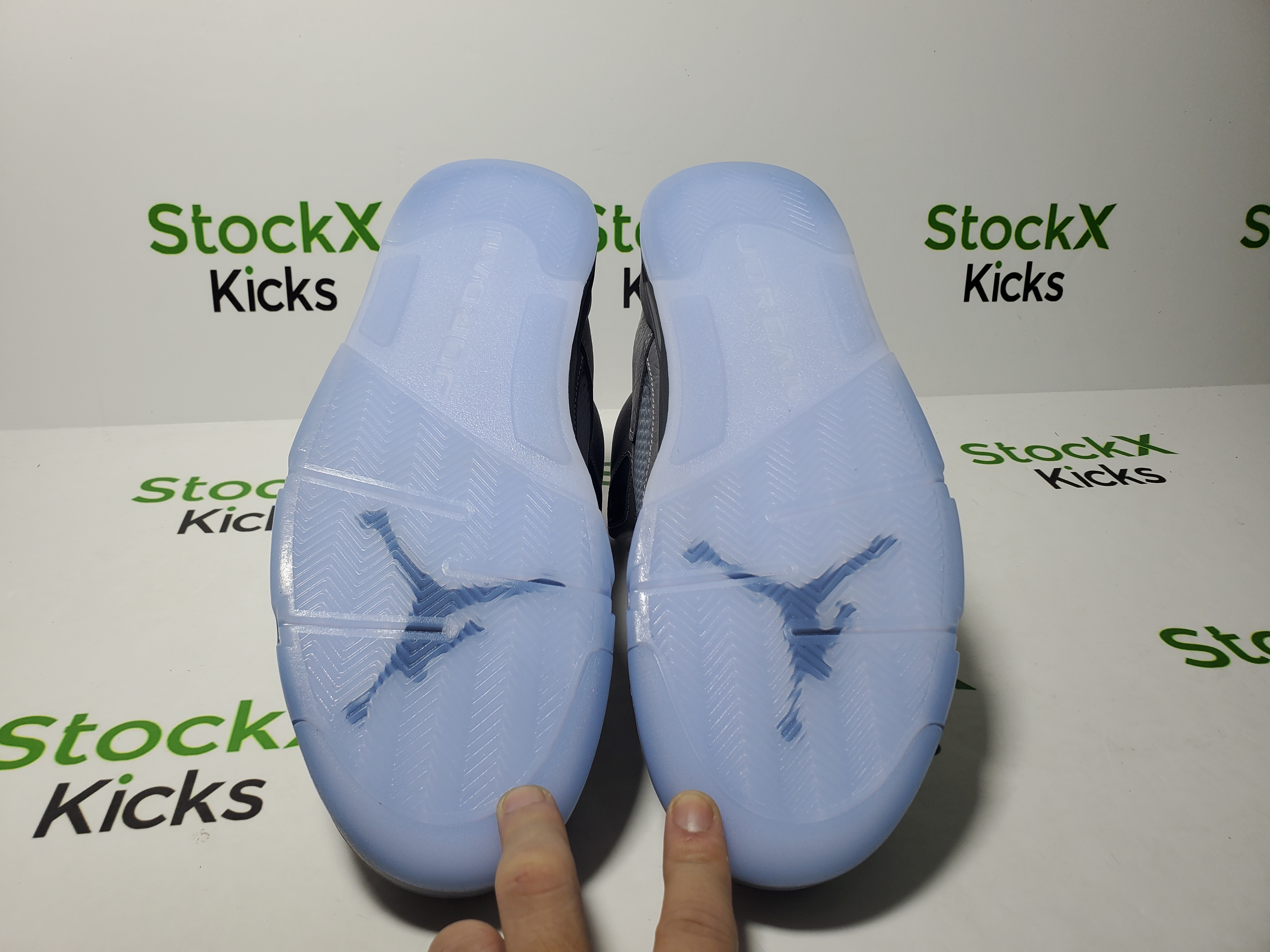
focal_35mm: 26
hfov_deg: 67.3
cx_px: 635
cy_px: 476
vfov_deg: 53.1
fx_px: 954
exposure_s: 1/279
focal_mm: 4.3
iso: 50
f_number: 2.4
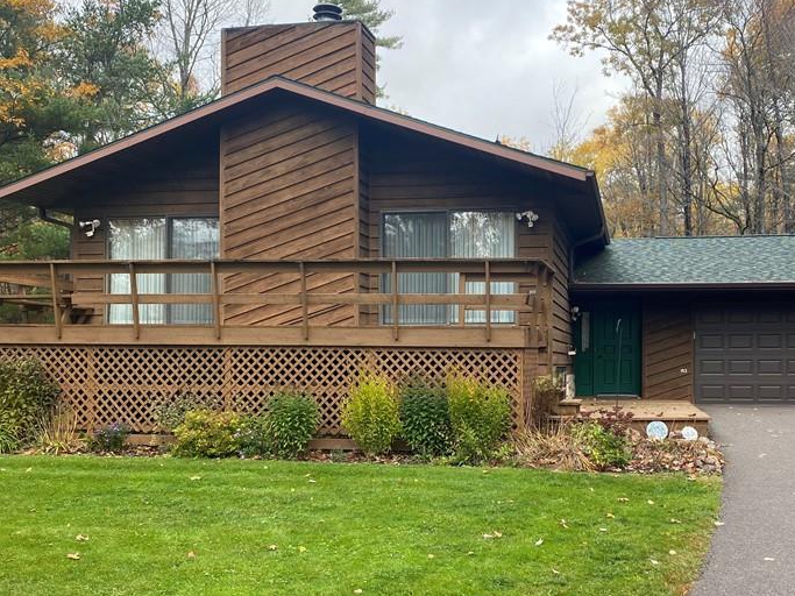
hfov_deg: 47.5
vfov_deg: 36.7
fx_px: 896
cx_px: 483
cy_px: 348
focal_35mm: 39
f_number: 1.8
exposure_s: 1/606
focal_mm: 4.25
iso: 32
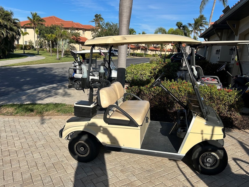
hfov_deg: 61.6
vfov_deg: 48.2
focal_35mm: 29
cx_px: 124
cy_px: 99
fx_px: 209
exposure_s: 1/4630
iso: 50
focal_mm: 5.7
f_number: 1.5
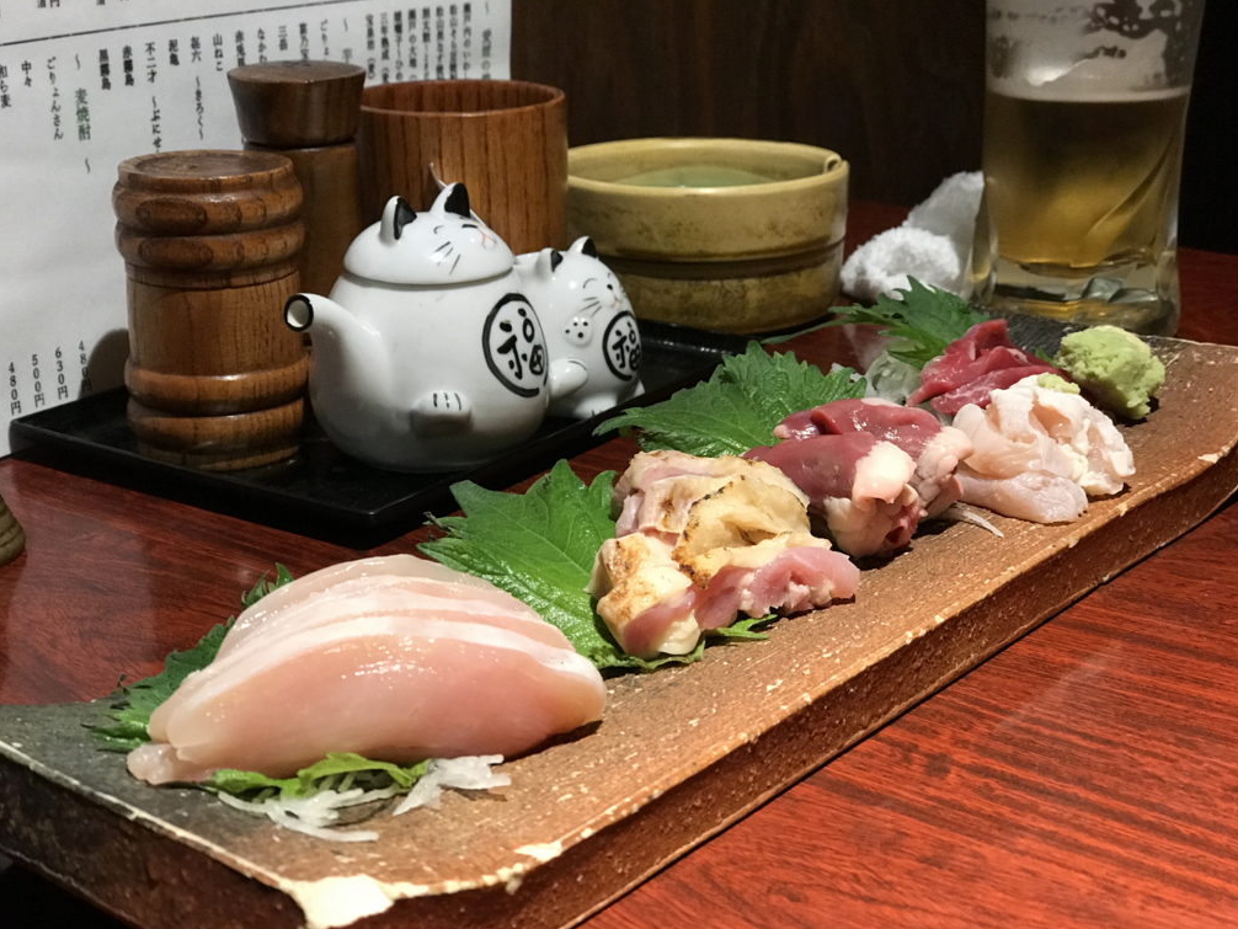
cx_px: 625
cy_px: 470
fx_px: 2075
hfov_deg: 33.2
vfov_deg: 25.2
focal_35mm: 58
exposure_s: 1/60
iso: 250
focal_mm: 6.6
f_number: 2.8
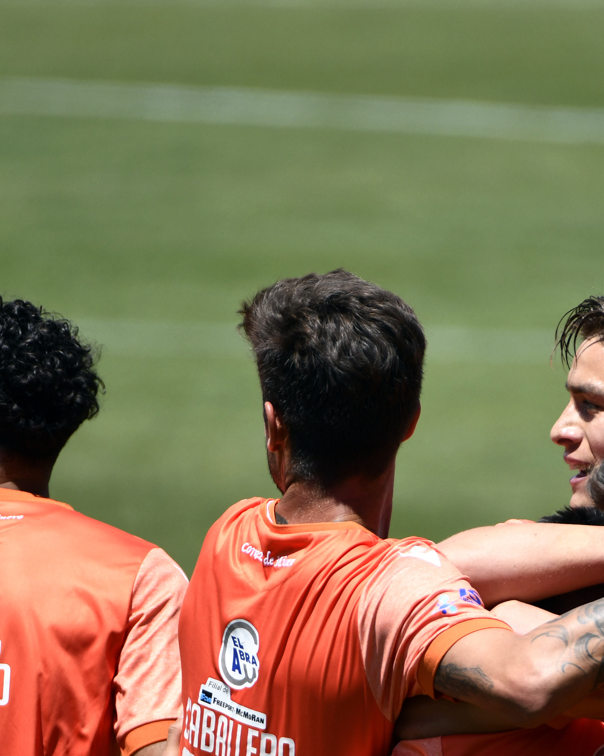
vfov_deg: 1.7
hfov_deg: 1.4
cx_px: 513
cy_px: 693
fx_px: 25272
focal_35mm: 1131
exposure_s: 1/1600
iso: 200
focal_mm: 400
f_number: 4.5
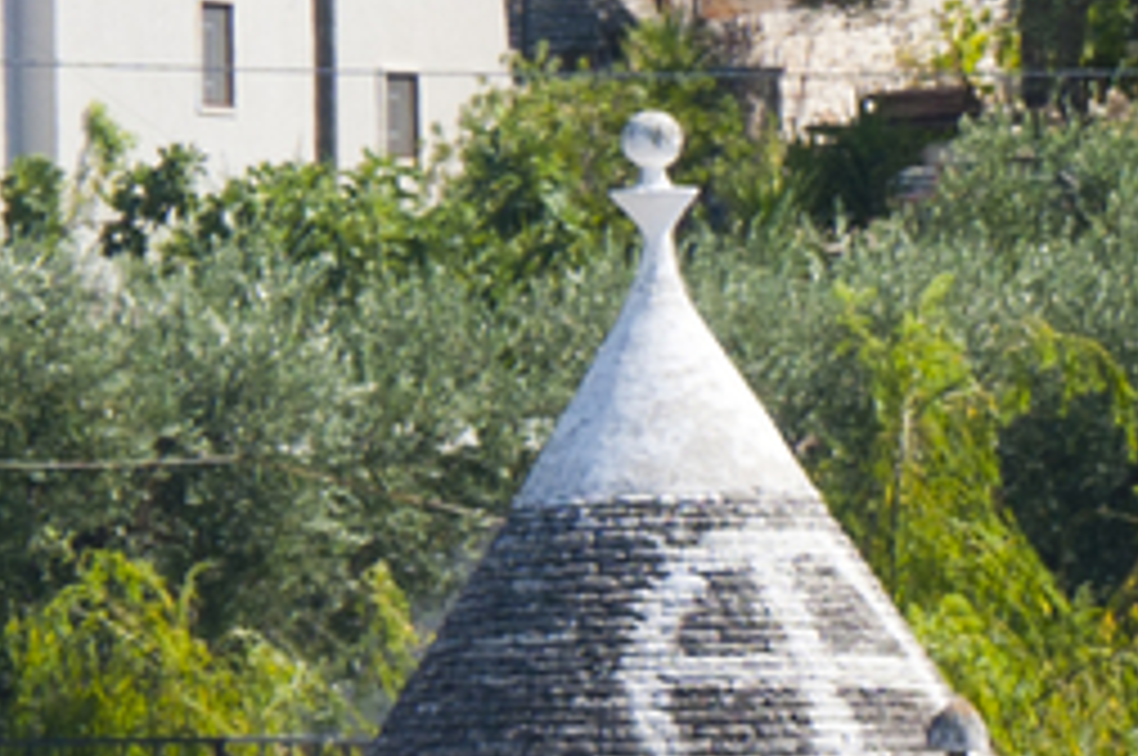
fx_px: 42399
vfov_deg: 1.0
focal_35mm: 1343
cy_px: 1978
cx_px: 3859
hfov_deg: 1.5
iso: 200
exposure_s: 1/320
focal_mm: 170
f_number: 10
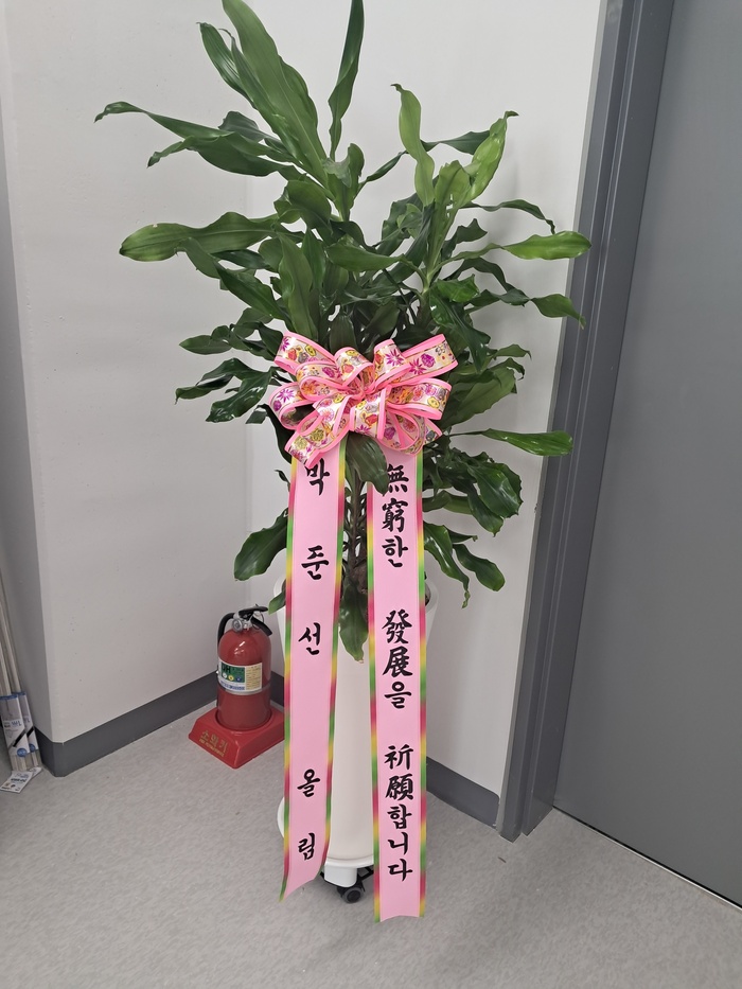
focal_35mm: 27
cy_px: 494
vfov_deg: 65.3
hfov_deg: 51.4
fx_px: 771
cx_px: 371
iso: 125
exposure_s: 1/60
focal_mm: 4
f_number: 1.8
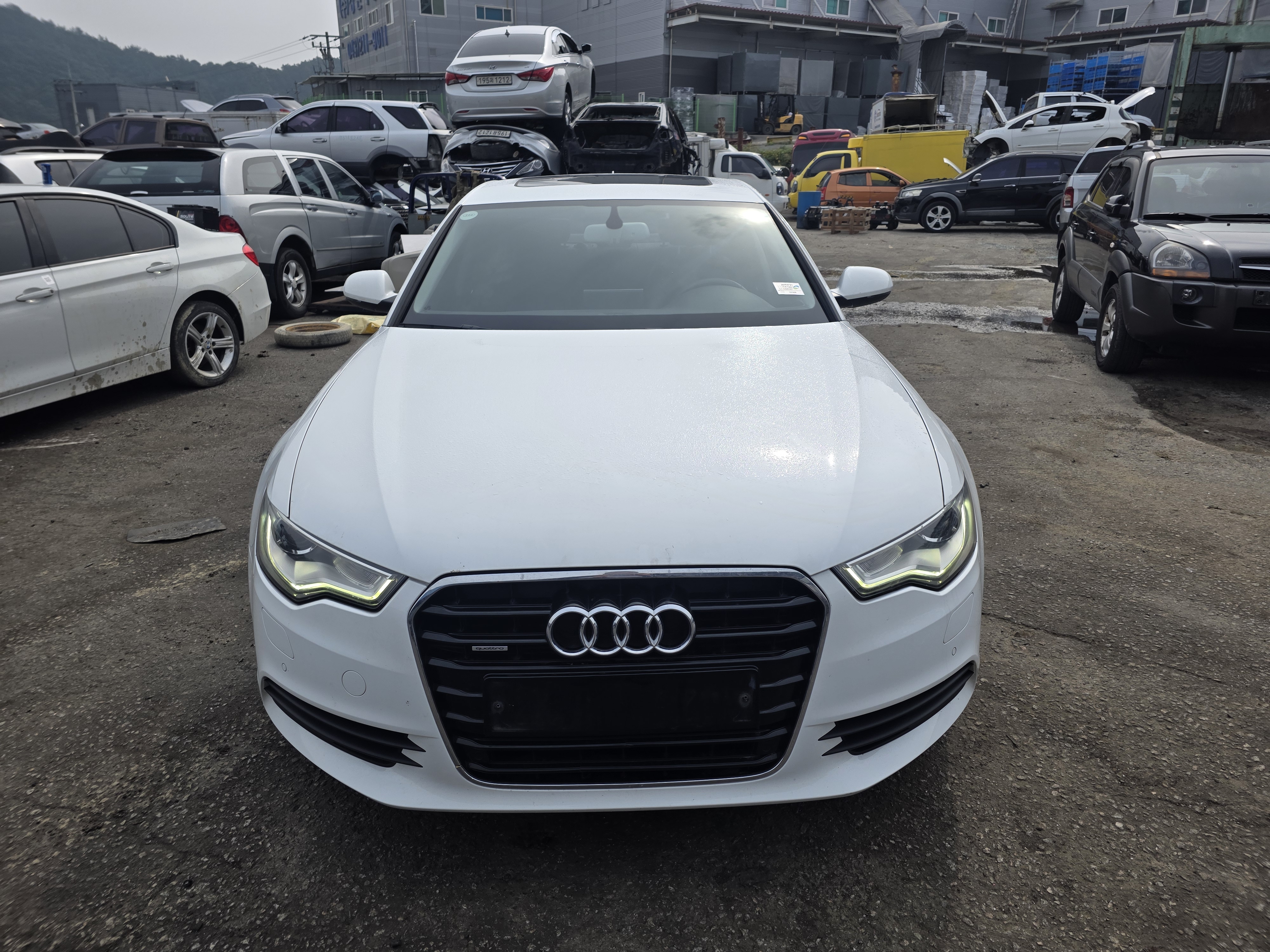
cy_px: 476
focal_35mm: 23
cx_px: 635
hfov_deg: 73.9
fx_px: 844
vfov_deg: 58.9
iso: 80
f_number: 1.7
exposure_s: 1/5958
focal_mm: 6.3
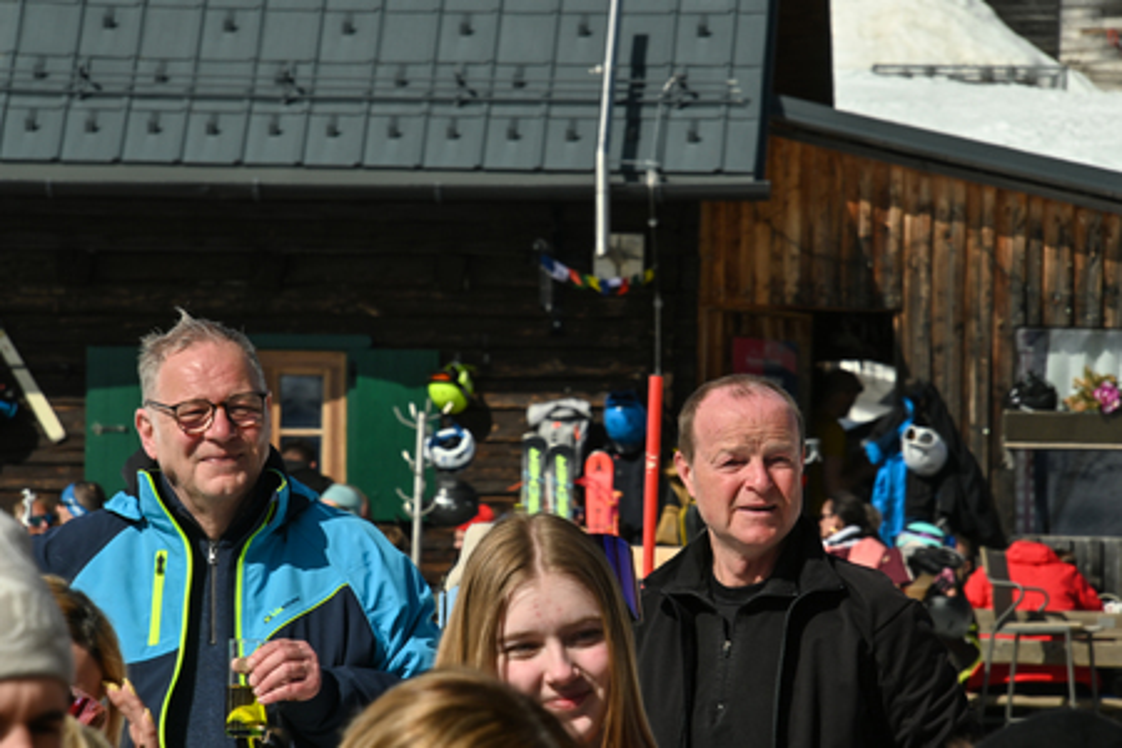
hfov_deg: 6.9
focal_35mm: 300
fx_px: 9349
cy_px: 374
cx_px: 561
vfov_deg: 4.6
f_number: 16
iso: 100
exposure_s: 1/160
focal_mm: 200
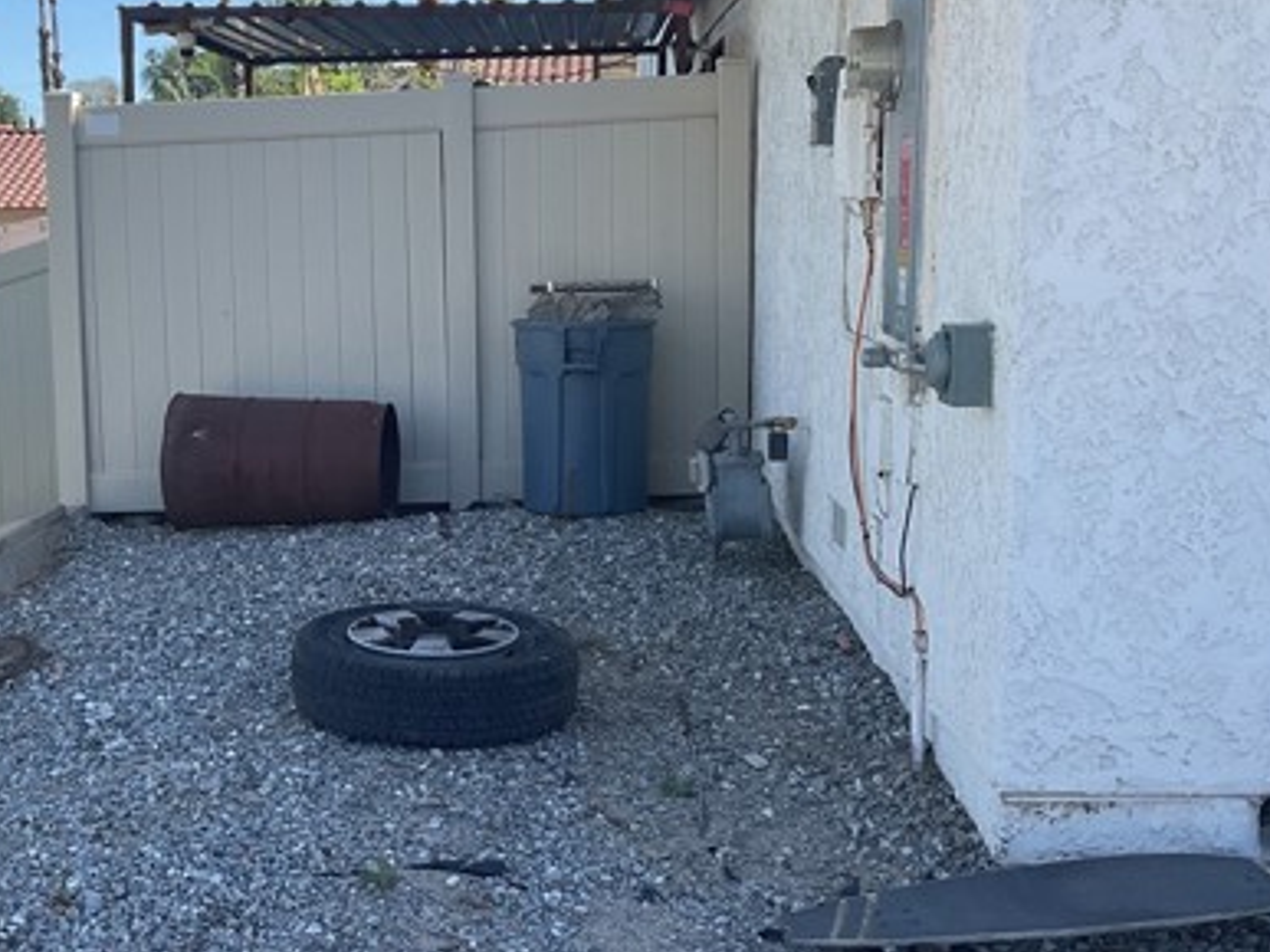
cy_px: 407
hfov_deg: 39.2
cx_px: 430
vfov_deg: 30.2
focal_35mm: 48
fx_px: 1760
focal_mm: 3
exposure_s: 1/869
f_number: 1.8
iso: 16
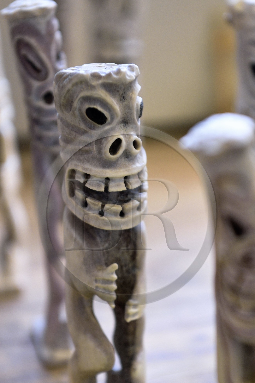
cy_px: 215
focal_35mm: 85
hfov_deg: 16.1
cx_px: 126
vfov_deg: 23.9
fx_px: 903
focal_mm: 70
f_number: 4.5
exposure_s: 1/200
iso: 800
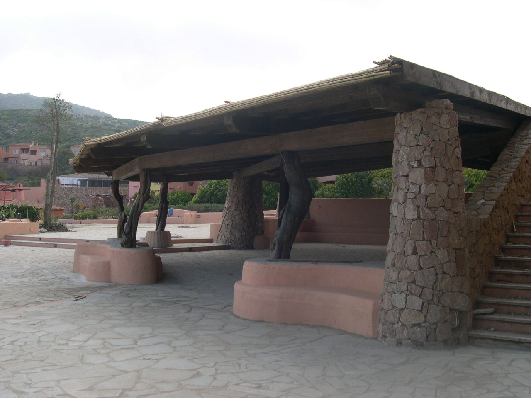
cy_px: 199
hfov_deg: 49.0
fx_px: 583
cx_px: 266
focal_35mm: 38
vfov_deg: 37.7
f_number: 7.6
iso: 100
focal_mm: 8
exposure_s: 1/92
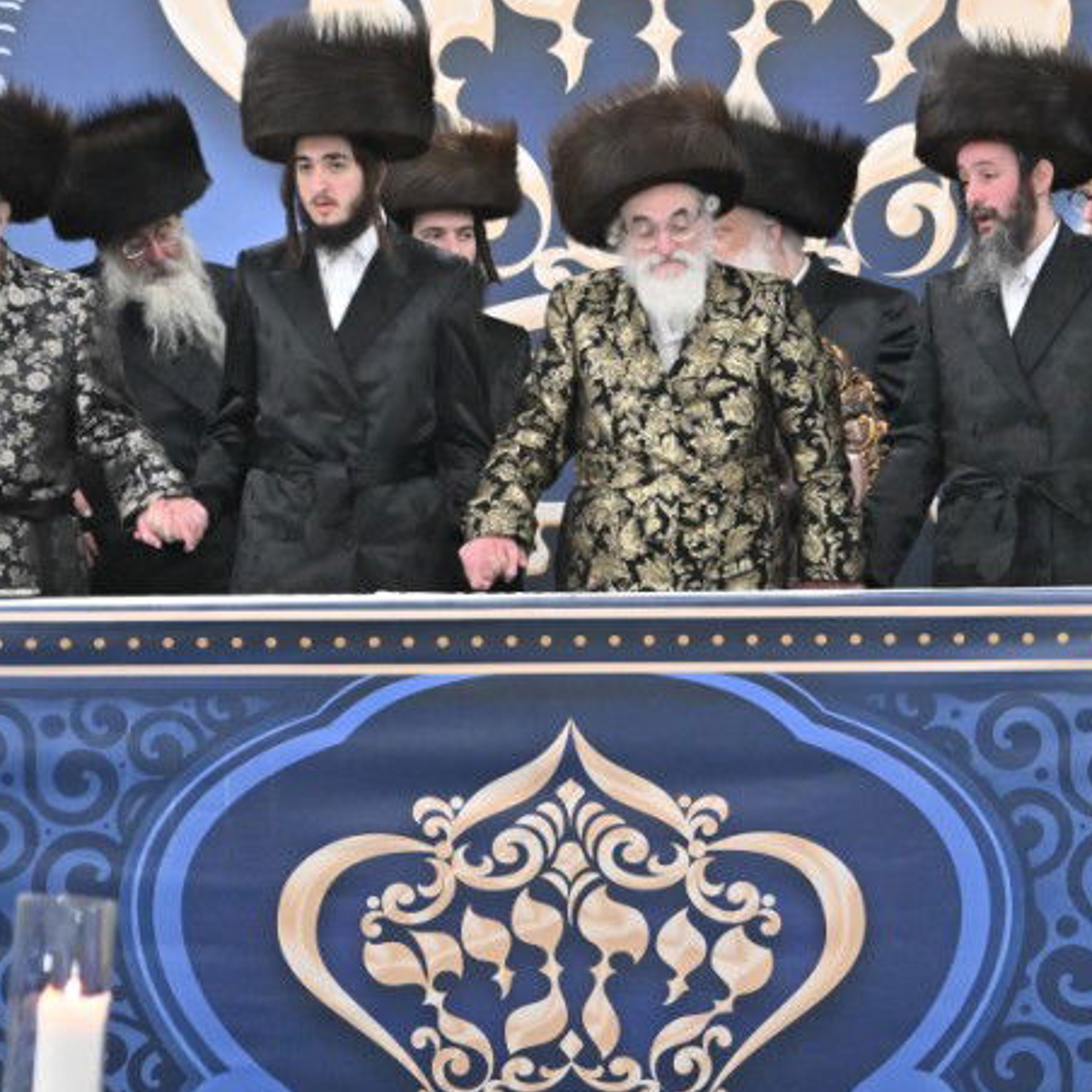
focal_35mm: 260
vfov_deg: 6.7
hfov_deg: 6.7
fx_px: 9279
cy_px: 454
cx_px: 628
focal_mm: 90
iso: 1250
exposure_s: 1/400
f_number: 2.8
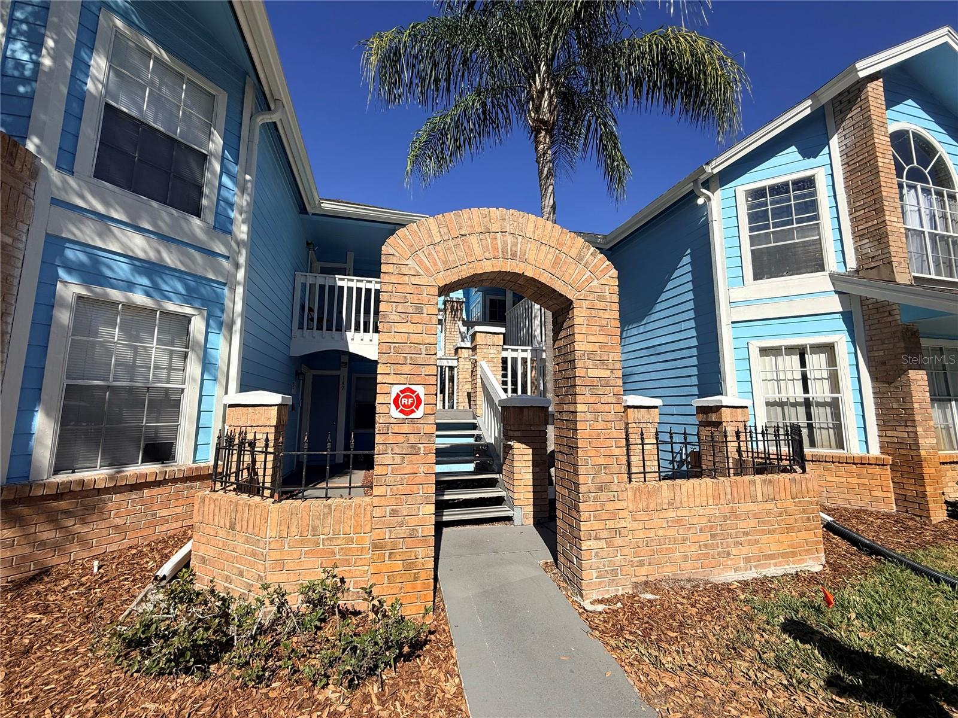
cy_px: 359
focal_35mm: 14
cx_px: 479
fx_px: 387
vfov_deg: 85.7
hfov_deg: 102.1
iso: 50
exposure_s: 1/2976
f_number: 2.2
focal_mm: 2.22
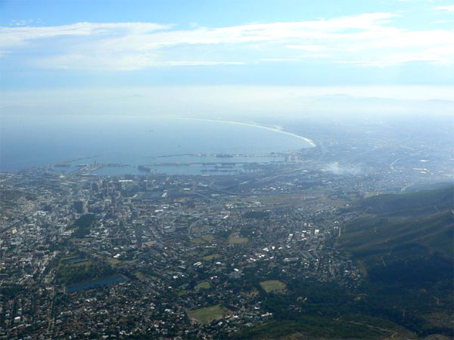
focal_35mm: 35
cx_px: 227
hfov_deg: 52.6
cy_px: 170
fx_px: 459
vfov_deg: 40.7
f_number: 5.6
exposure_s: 1/400
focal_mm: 4.6
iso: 80
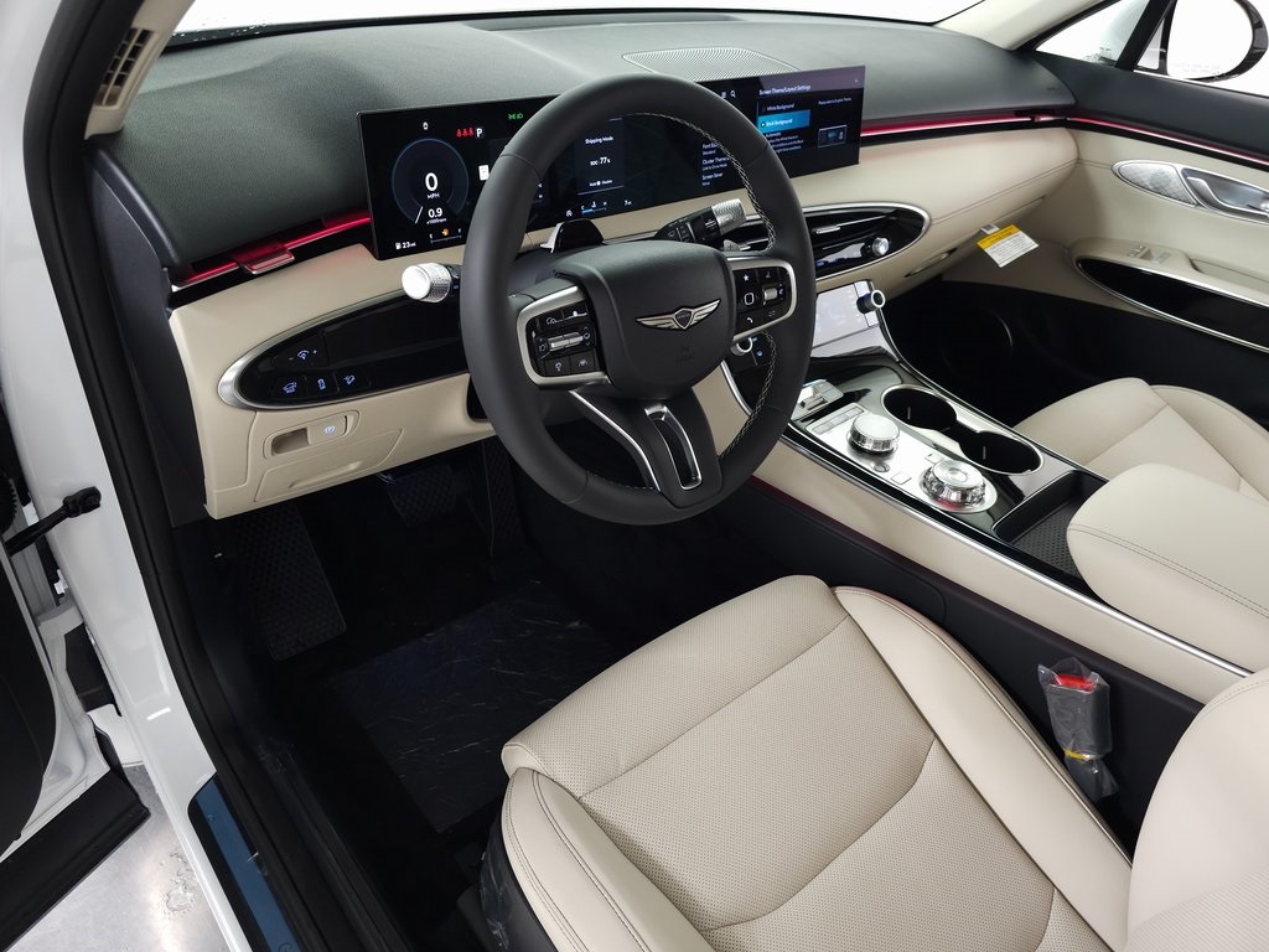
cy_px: 476
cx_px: 634
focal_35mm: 23
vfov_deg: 58.9
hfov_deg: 73.9
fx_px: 843
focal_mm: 6.3
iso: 160
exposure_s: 1/60
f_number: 1.7
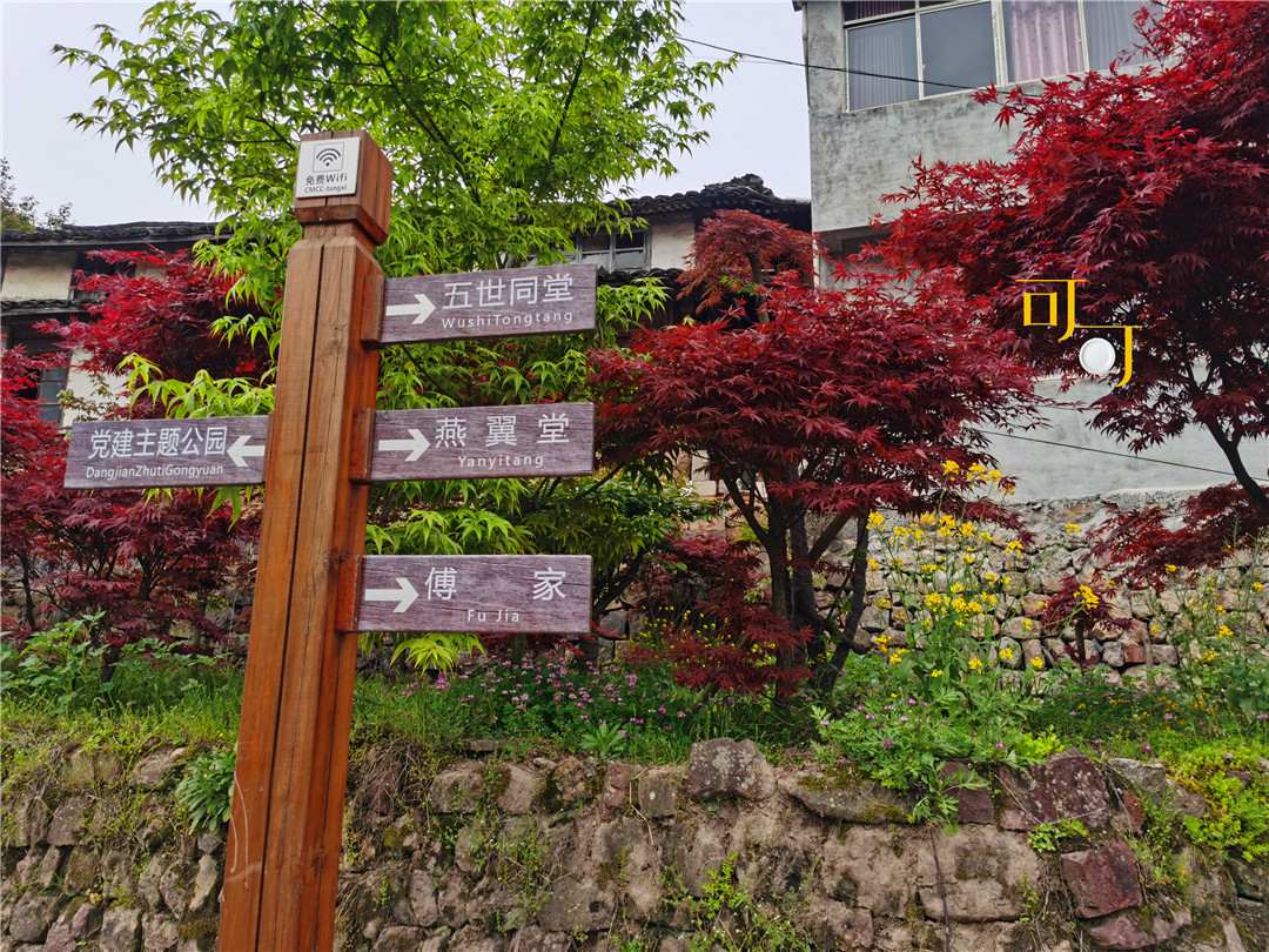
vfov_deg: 51.4
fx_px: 990
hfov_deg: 65.3
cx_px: 634
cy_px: 476
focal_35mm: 27
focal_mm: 5.56
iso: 50
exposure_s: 1/2358
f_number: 1.6
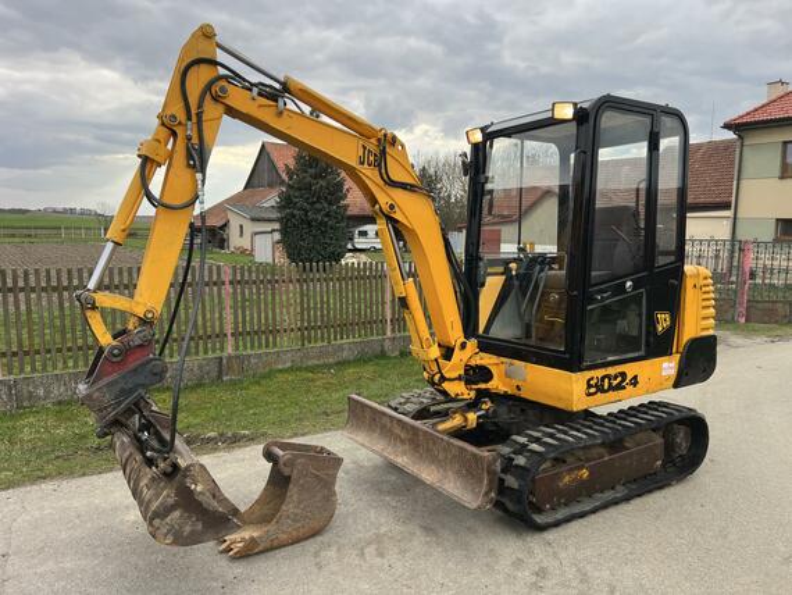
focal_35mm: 26
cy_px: 298
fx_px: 595
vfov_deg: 53.1
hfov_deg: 67.3
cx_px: 396
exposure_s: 1/539
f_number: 1.5
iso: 50
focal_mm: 5.7
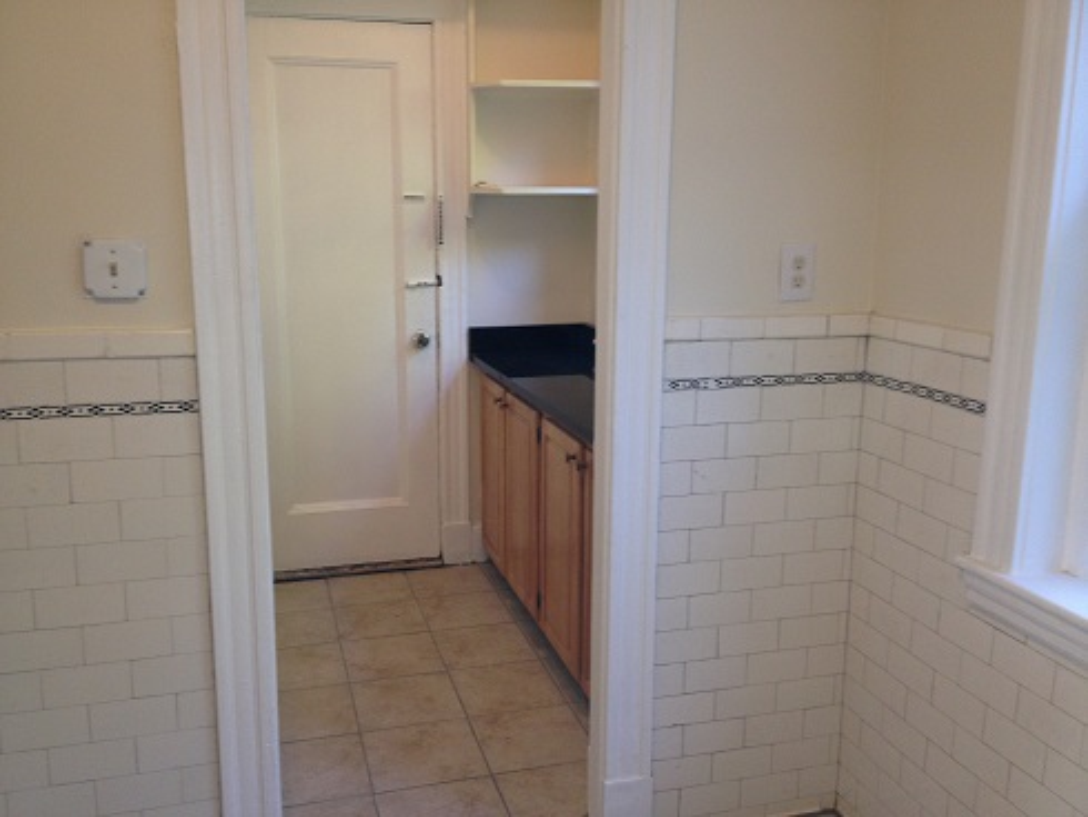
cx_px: 544
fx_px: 1101
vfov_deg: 40.7
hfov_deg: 52.6
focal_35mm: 35
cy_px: 408
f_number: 2.4
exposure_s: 1/20
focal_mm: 4.28
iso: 80
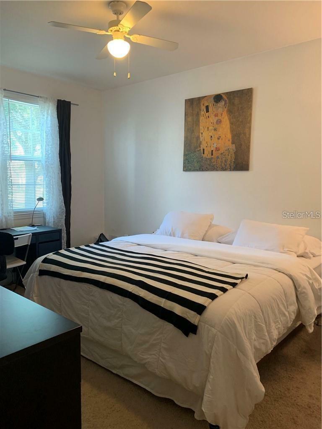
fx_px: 322
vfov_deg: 67.3
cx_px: 161
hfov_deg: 53.1
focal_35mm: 26
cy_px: 214
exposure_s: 1/60
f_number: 1.8
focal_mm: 4.25
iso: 200
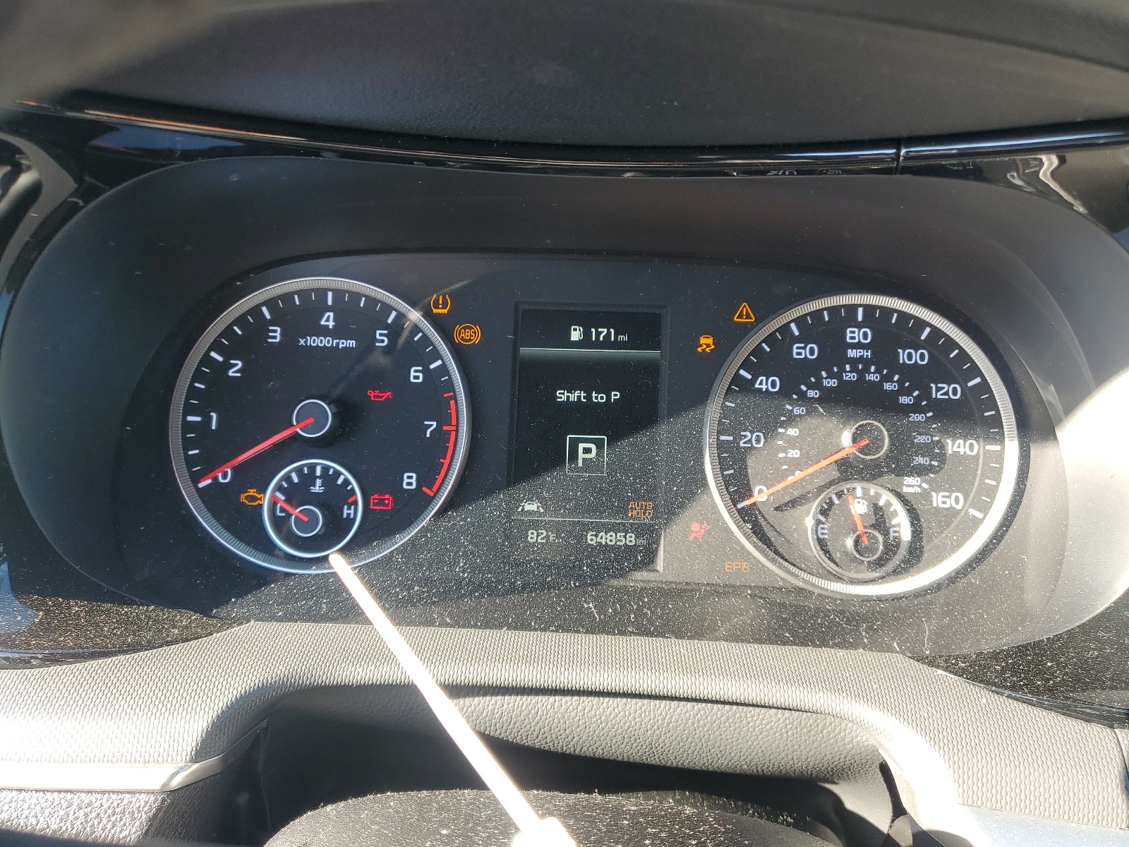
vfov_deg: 53.1
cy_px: 424
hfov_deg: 67.3
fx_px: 848
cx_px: 564
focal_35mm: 26
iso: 50
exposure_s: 1/128
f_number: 1.5
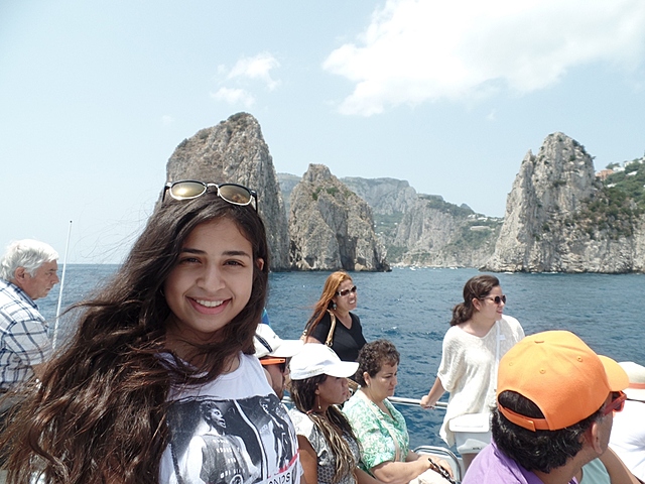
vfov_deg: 58.9
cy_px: 242
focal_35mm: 23
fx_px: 429
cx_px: 322
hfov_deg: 73.9
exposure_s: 1/500
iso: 80
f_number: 3.5
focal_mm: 4.1
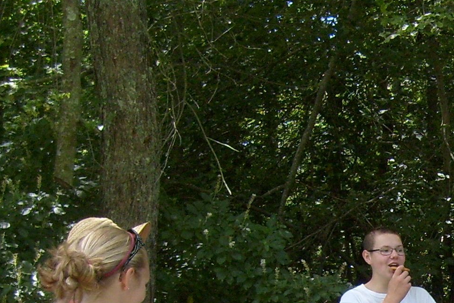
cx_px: 599
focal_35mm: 106
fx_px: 1337
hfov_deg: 17.9
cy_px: 392
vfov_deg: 12.5
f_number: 2.8
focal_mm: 5.8
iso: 80
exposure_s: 1/180
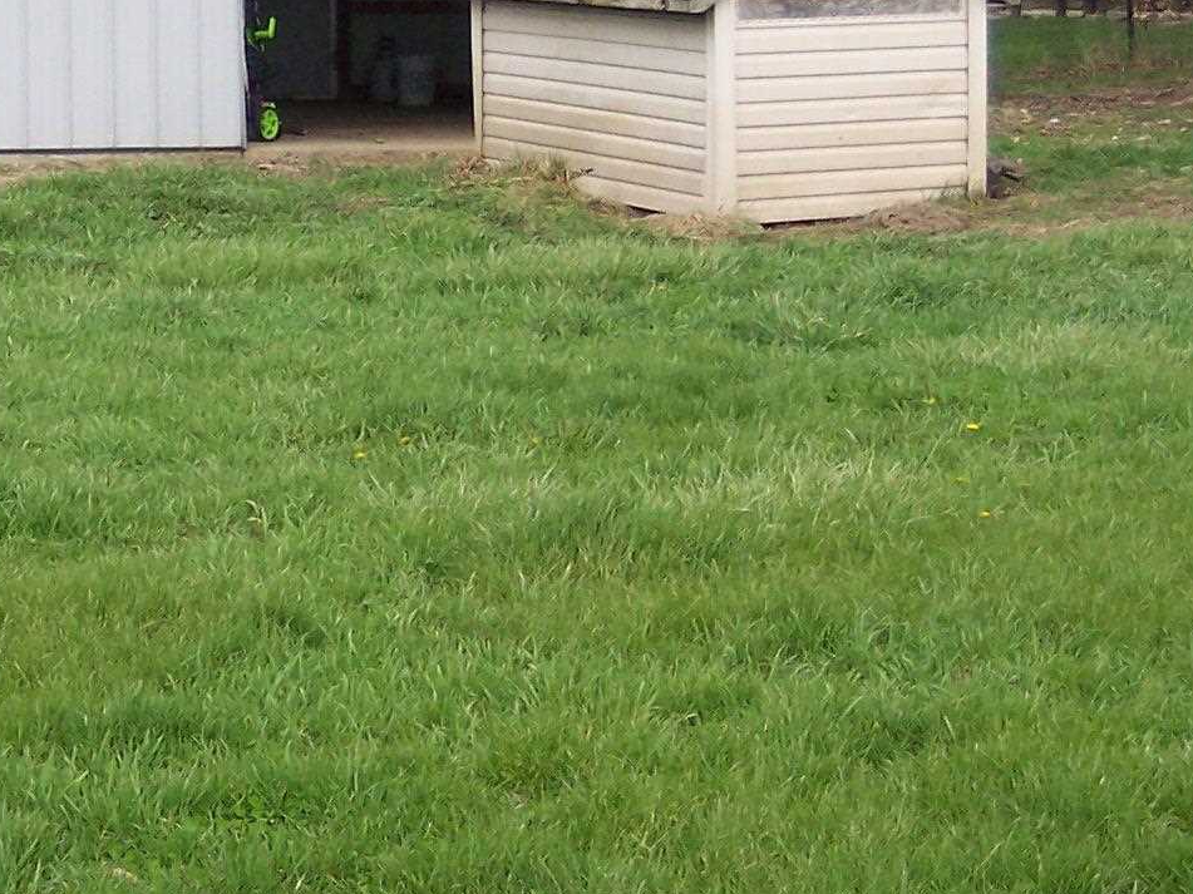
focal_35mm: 103
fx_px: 3549
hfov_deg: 19.0
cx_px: 380
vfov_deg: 14.3
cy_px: 285
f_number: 2.8
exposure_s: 1/700
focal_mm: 8
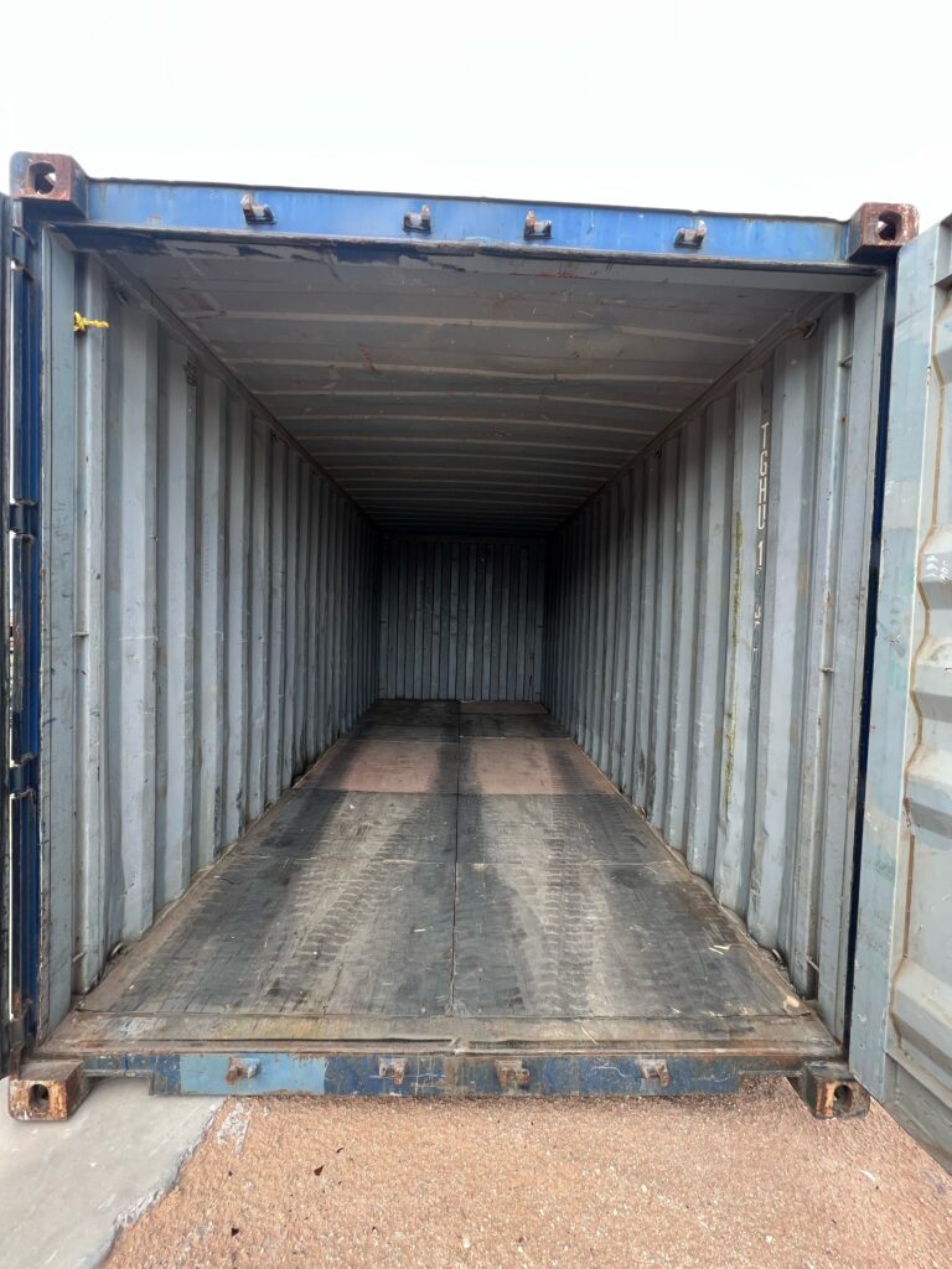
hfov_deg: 89.9
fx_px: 477
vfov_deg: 106.2
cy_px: 634
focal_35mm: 13
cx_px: 476
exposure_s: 1/115
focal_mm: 1.57
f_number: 1.8
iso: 32
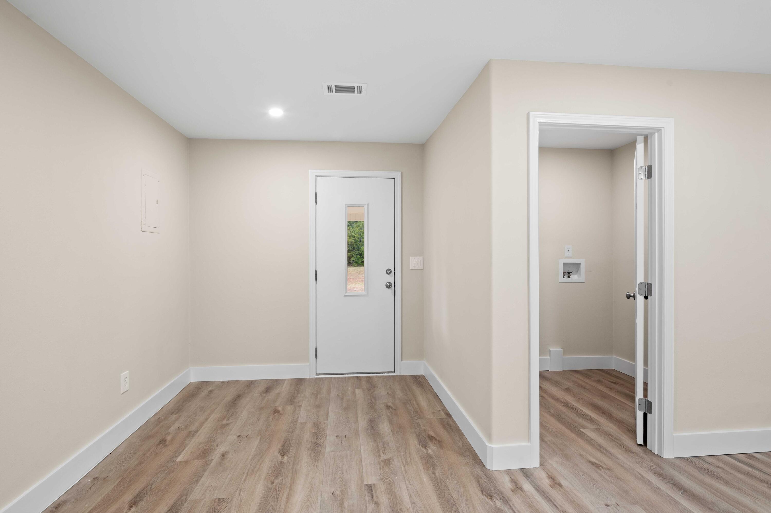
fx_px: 385
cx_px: 386
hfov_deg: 90.0
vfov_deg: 67.3
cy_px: 256
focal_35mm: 18
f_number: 8
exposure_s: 1/1.67
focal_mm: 18
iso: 500
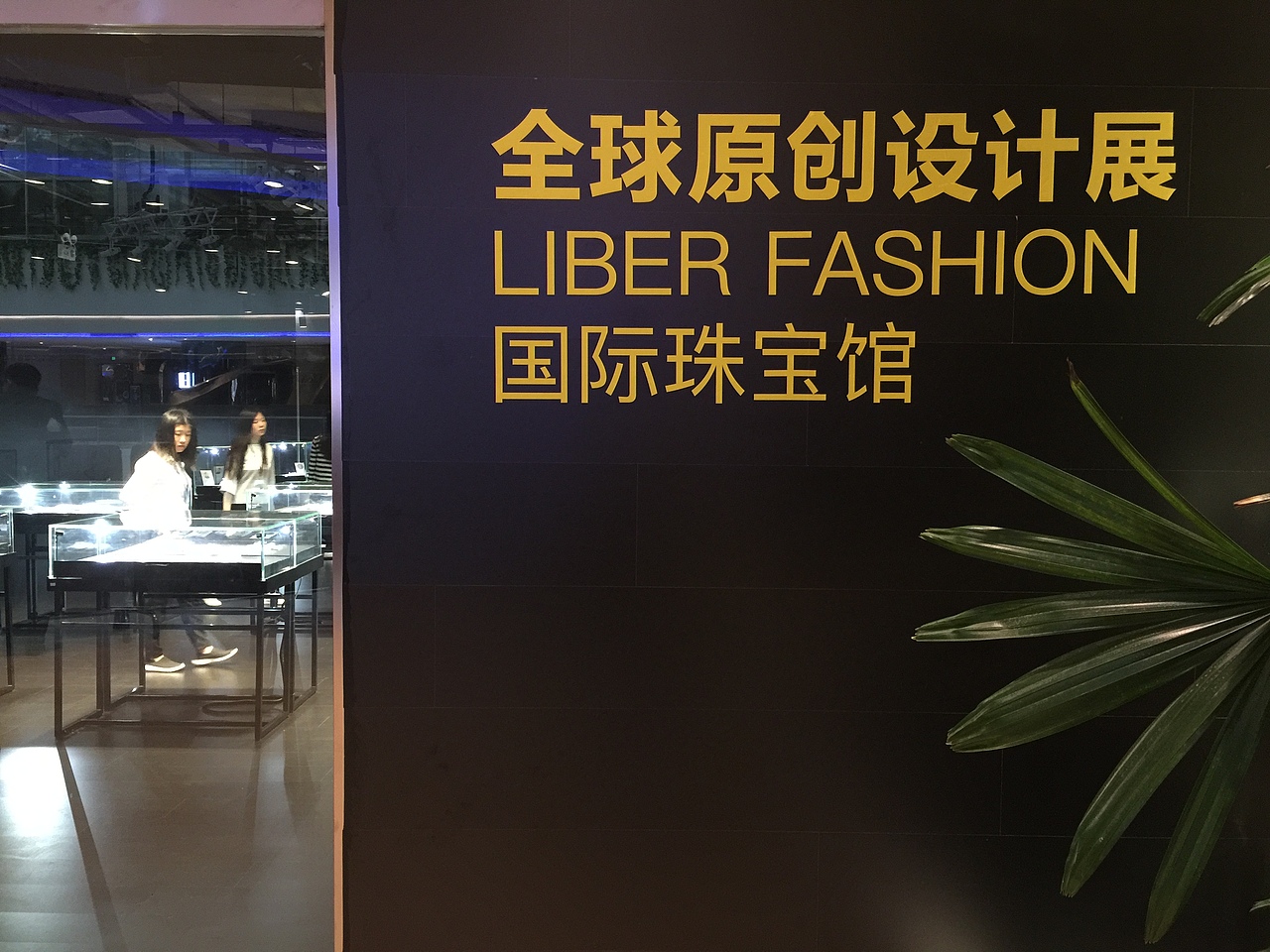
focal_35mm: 29
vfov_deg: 48.2
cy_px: 476
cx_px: 635
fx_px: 1064
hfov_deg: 61.7
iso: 125
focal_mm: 4.15
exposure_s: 1/8
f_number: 2.2
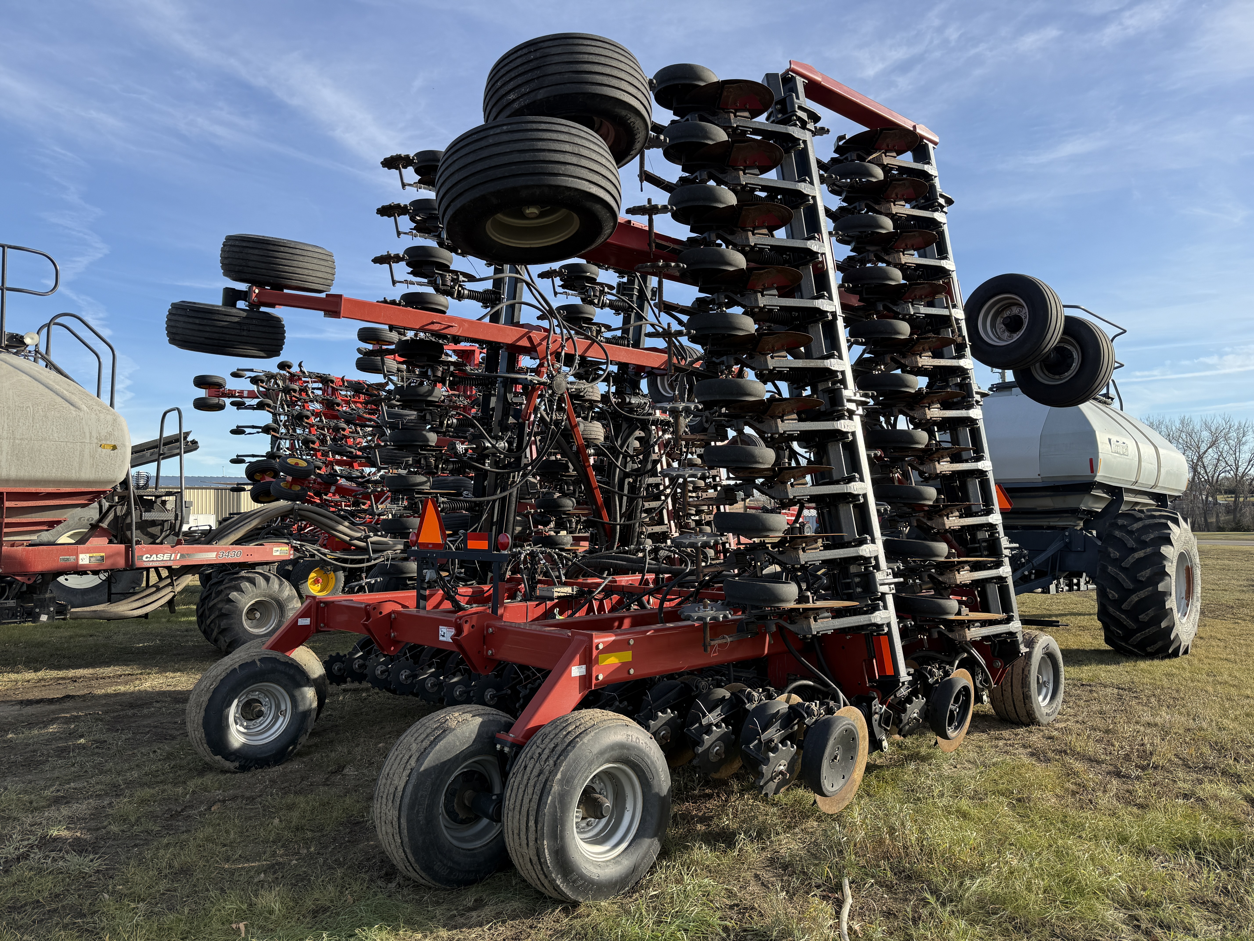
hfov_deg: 71.6
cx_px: 627
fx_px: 869
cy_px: 470
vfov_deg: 56.8
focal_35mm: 24
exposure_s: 1/2000
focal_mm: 6.76
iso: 100
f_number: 1.78
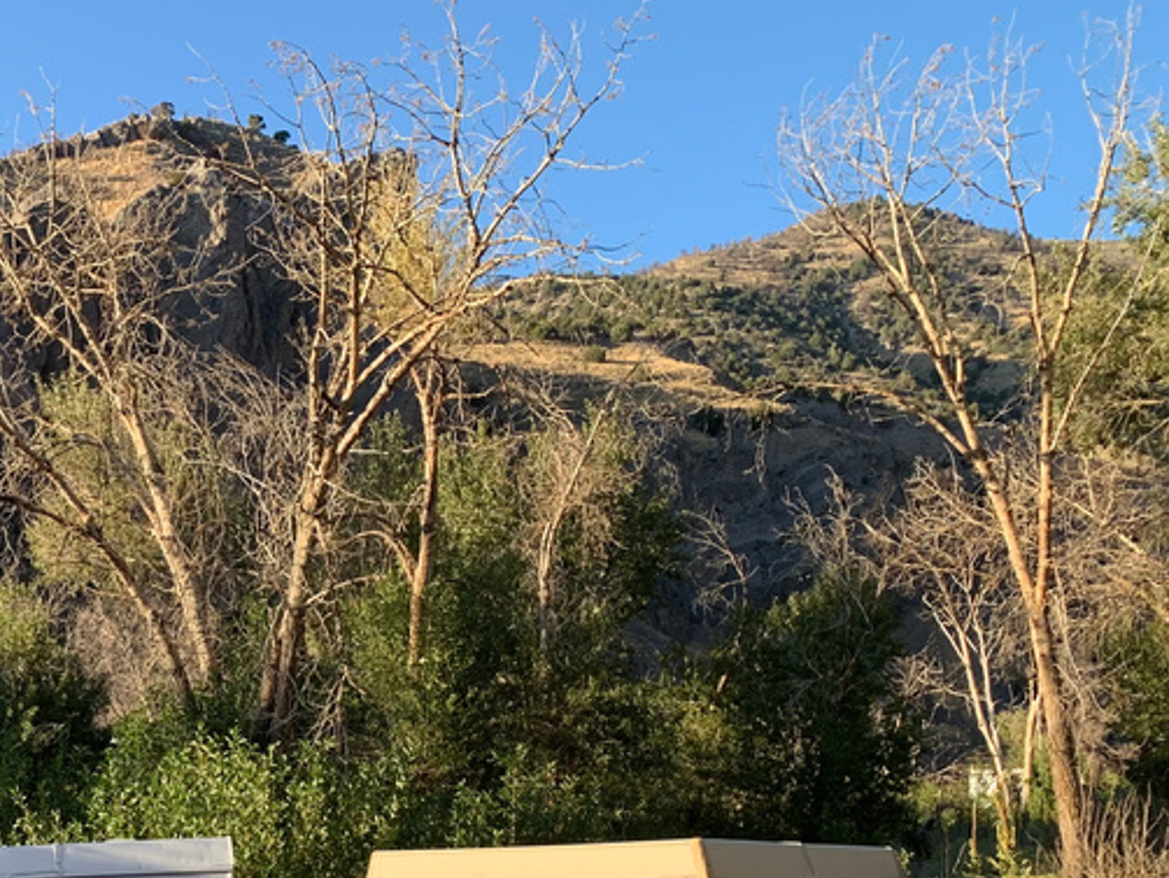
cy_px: 780
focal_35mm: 53
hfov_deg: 33.7
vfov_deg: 26.7
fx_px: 1791
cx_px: 58
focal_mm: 4.25
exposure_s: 1/502
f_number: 1.8
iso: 25
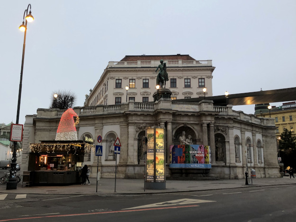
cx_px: 148
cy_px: 111
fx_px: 239
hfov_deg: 63.4
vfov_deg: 49.8
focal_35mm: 28
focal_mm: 4
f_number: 1.8
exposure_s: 1/33
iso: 20
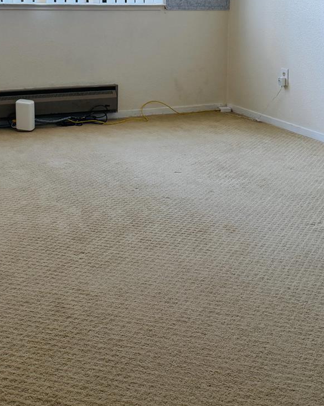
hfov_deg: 31.3
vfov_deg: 36.5
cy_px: 45
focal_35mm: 48
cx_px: 127
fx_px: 576
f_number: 1.78
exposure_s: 1/225
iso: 160
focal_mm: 6.76
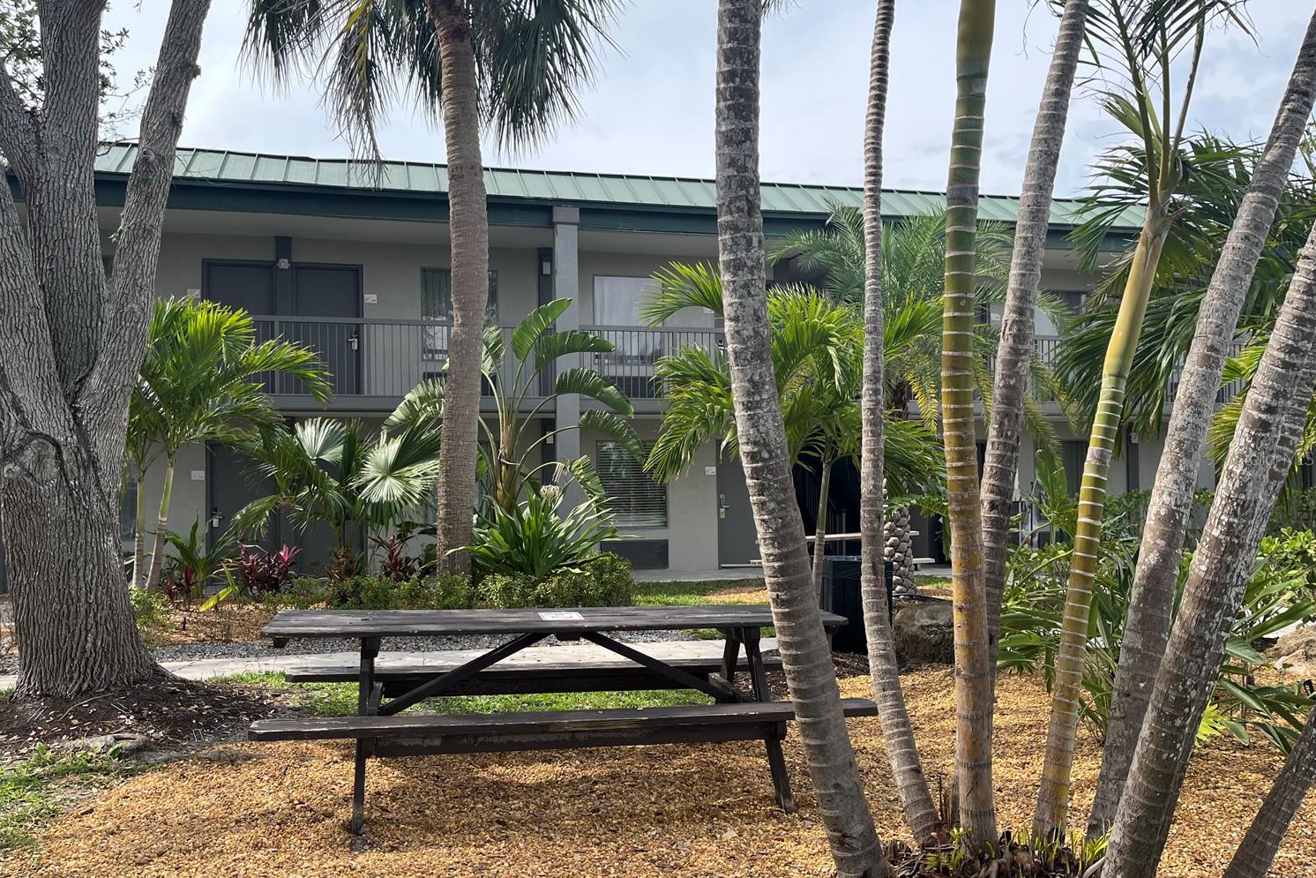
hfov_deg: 63.6
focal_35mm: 29
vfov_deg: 45.0
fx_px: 1060
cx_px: 612
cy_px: 458
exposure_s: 1/2179
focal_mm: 5.1
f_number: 1.6
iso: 50
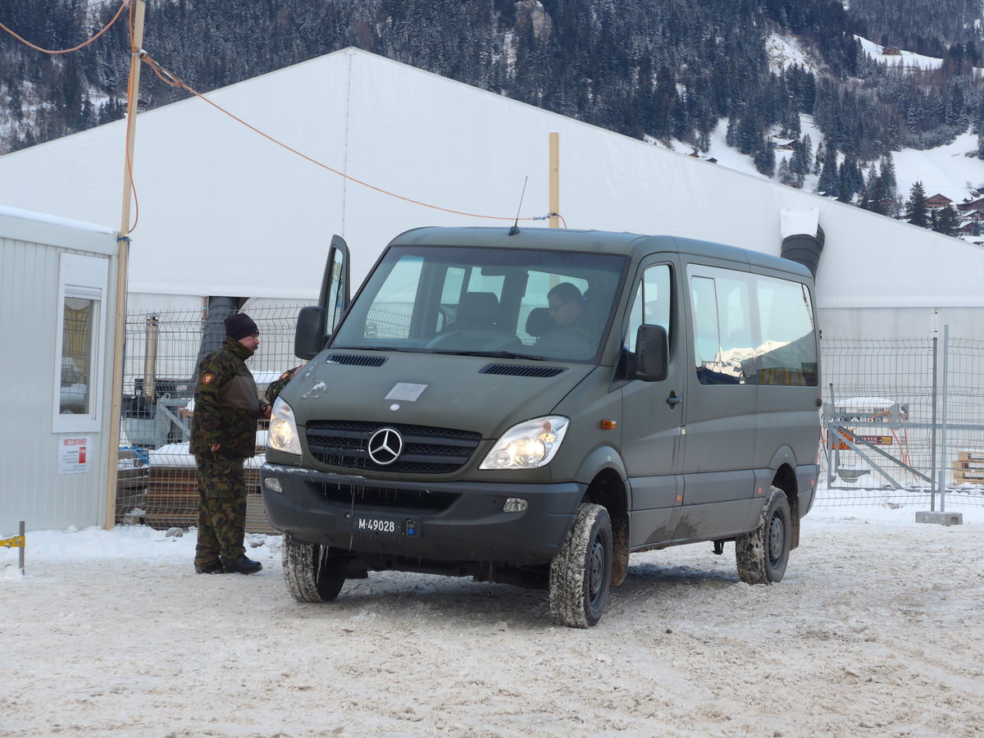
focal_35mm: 90
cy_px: 369
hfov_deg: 21.8
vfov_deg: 16.4
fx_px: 2558
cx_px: 492
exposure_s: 1/160
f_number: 4.6
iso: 80
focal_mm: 18
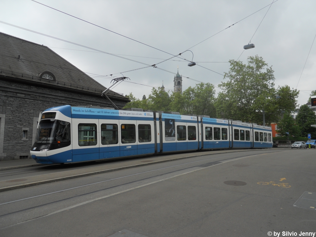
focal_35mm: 28
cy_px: 118
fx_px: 256
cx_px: 158
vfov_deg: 49.7
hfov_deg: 63.4
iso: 80
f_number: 2.7
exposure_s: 1/800
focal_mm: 5
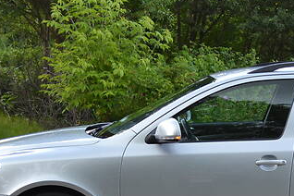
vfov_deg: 13.7
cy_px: 219
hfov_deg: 20.3
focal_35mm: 98
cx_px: 284
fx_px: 800
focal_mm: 26
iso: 360
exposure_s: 1/125
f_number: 5.6
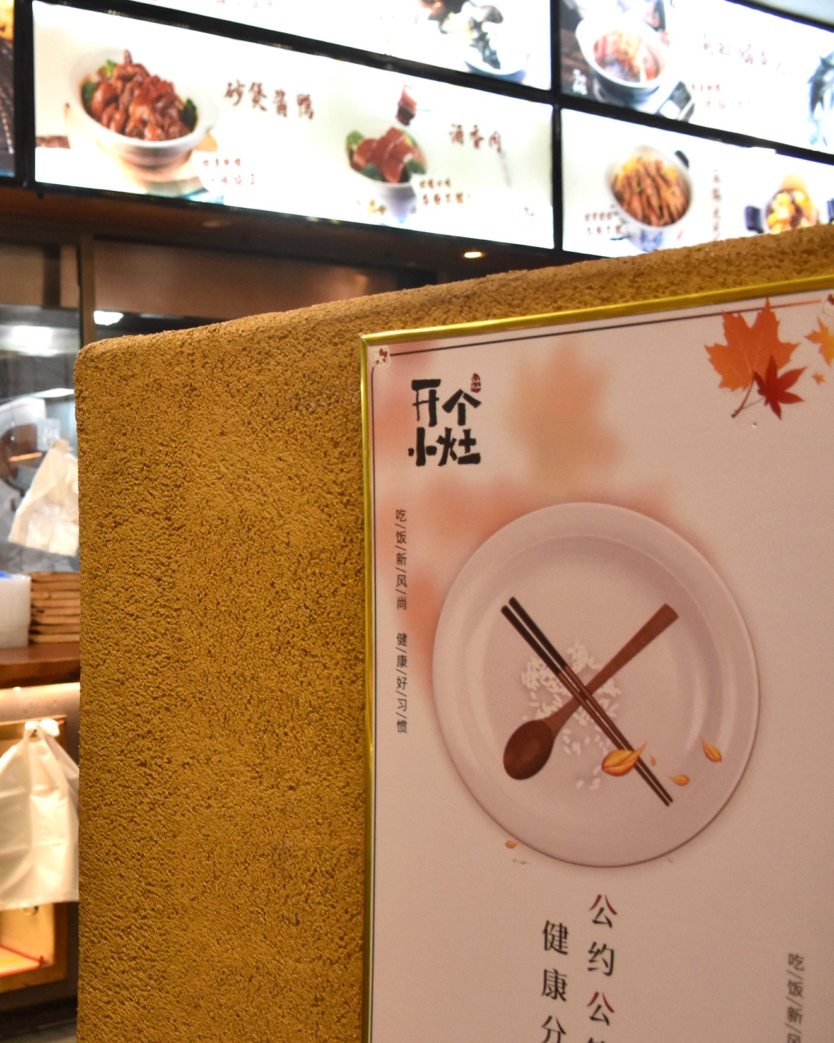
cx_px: -94
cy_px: 611
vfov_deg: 40.2
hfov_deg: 29.4
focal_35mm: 46
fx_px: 1420
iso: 1250
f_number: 4.5
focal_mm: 18
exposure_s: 1/100
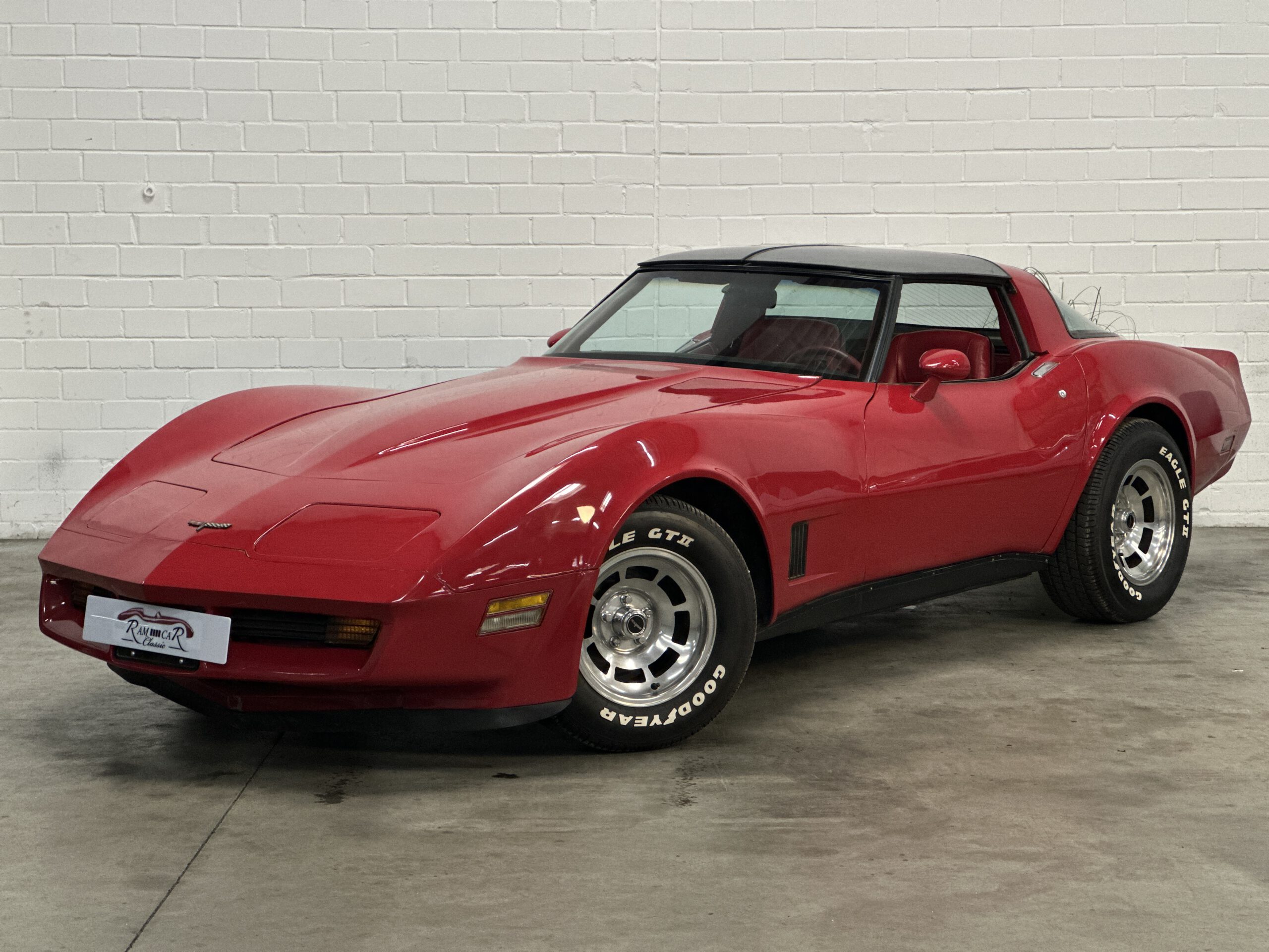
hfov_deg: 25.3
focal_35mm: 77
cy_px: 476
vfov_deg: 19.1
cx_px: 634
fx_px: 2823
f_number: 2.8
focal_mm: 9
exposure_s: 1/25
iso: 400
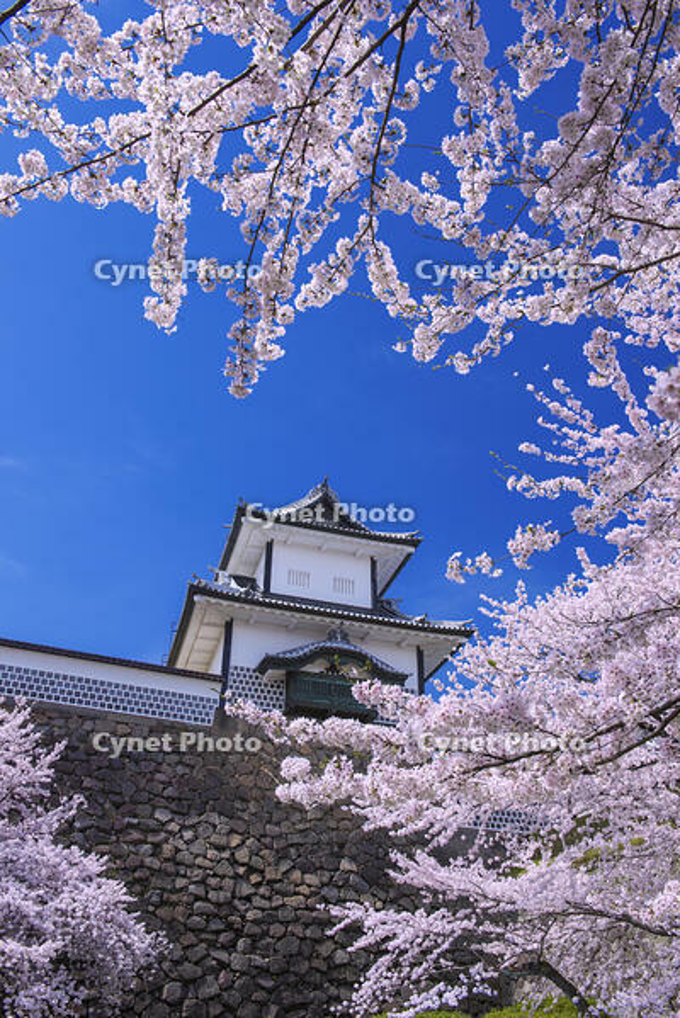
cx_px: 340
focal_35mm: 32
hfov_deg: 41.2
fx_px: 906
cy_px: 509
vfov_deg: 58.7
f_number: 11
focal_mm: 32
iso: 100
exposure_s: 1/40
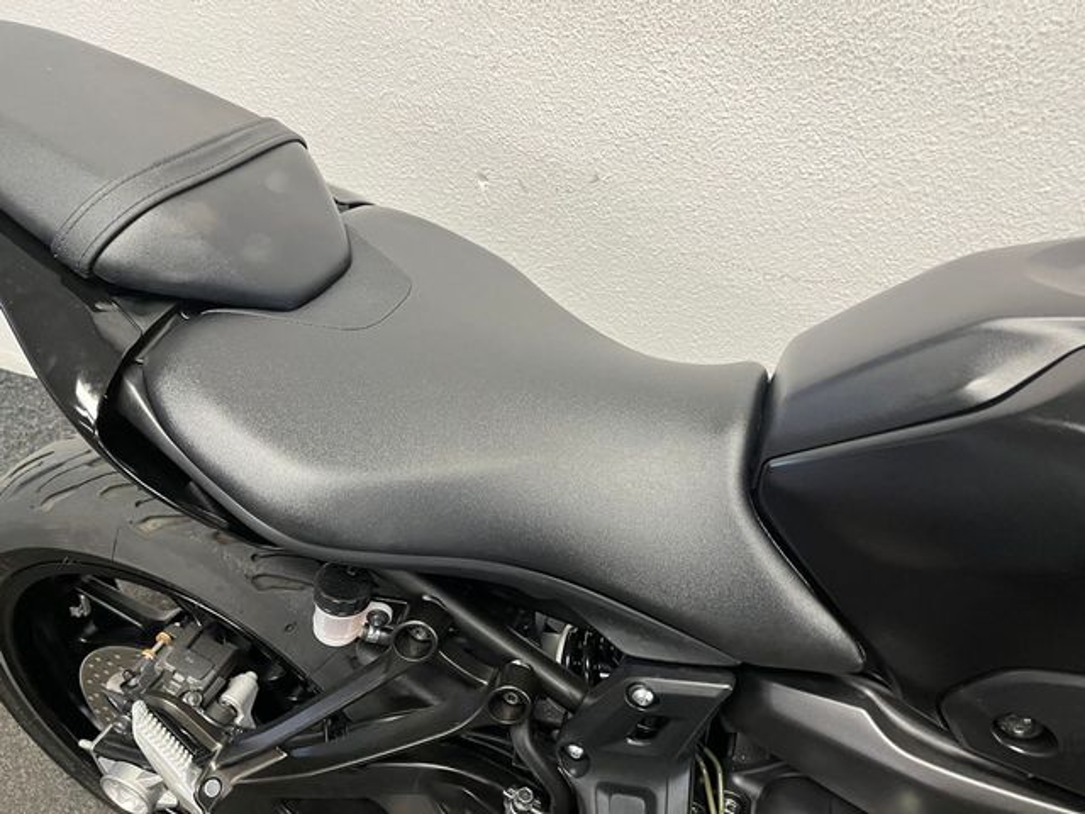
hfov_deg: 67.3
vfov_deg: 53.1
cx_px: 542
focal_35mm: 26
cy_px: 407
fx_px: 815
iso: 160
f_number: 1.6
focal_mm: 5.1
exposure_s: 1/50
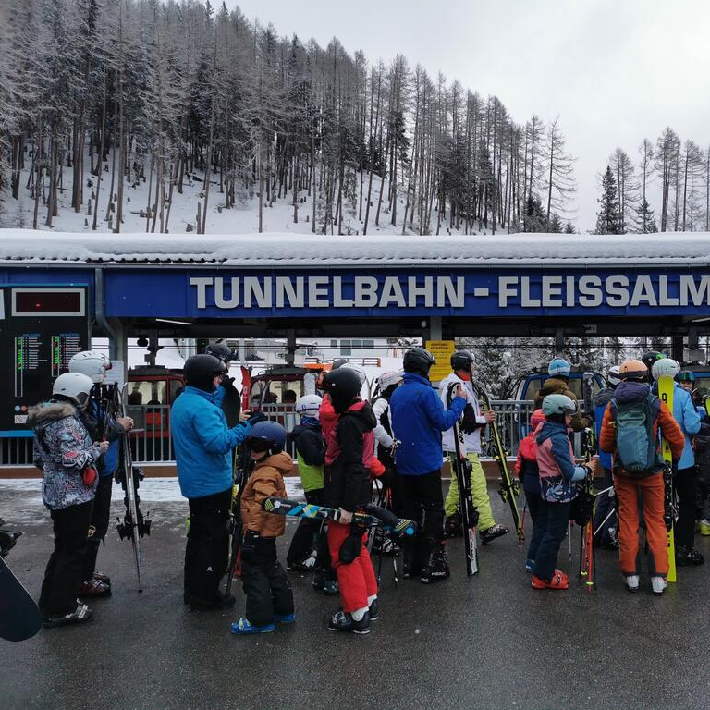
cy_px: 355
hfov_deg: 50.2
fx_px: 743
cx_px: 475
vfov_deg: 51.1
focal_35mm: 32
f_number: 1.8
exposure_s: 1/3534
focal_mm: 5.58
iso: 50
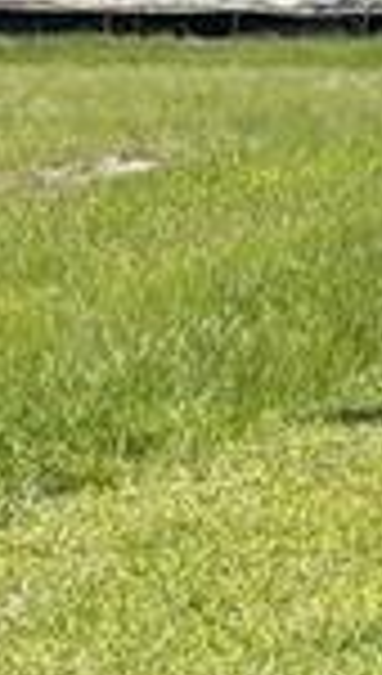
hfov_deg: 4.8
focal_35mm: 193
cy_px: -405
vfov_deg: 10.7
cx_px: 2112
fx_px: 3456
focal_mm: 5.96
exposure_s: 1/5814
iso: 50
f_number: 1.6
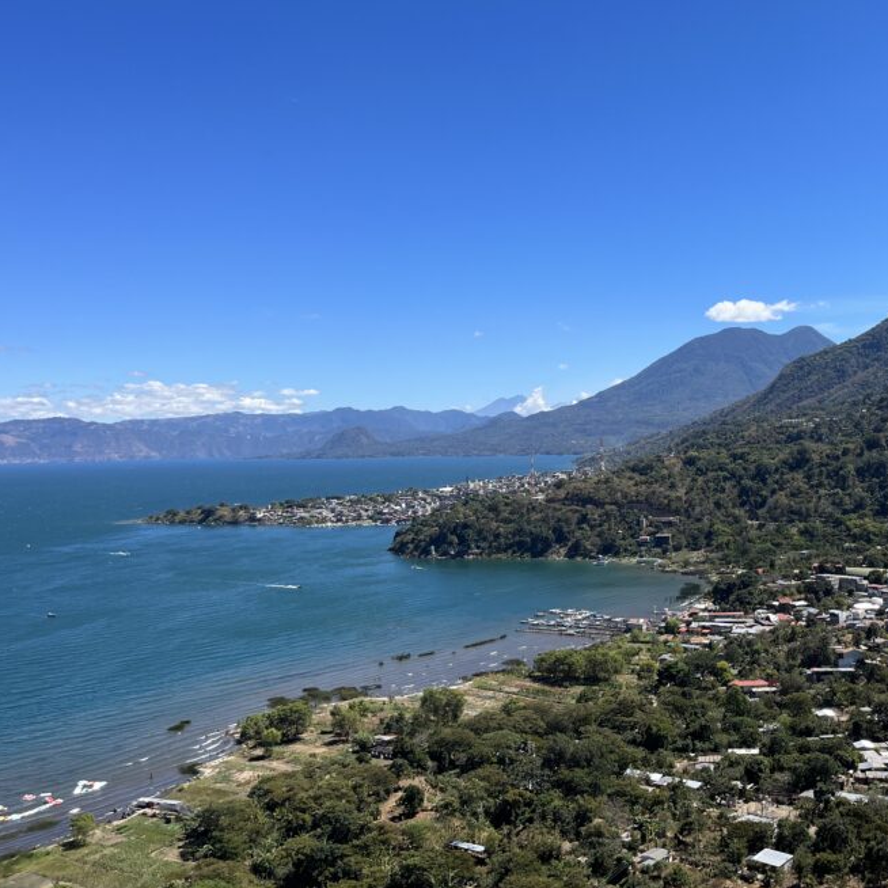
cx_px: 648
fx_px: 1045
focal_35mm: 36
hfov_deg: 44.7
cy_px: 390
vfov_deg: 46.0
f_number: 1.6
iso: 50
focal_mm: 5.1
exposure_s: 1/3215
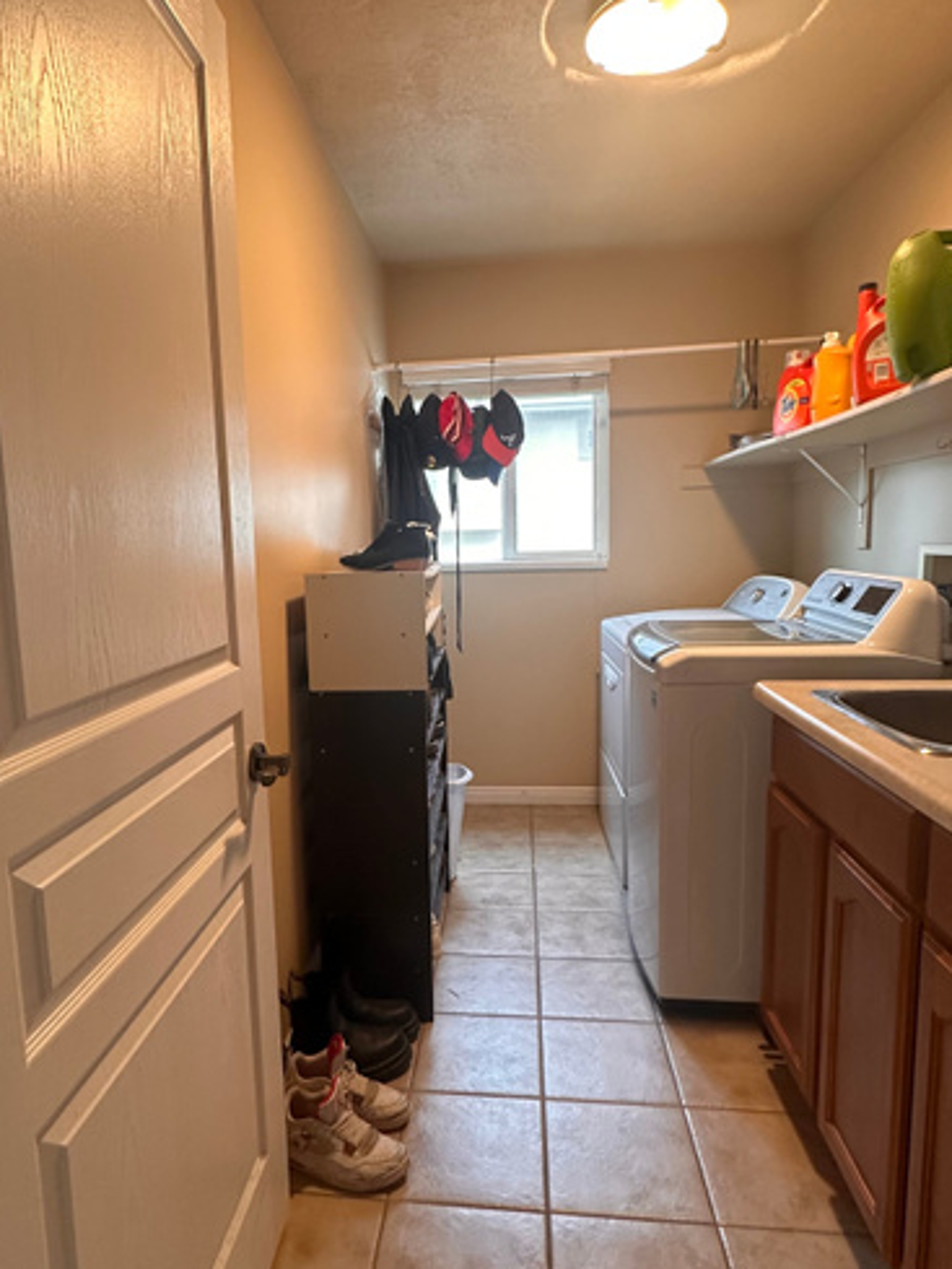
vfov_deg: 76.4
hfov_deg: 60.9
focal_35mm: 22
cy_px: 638
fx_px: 806
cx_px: 418
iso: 320
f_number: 2.2
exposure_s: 1/60
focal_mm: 2.22
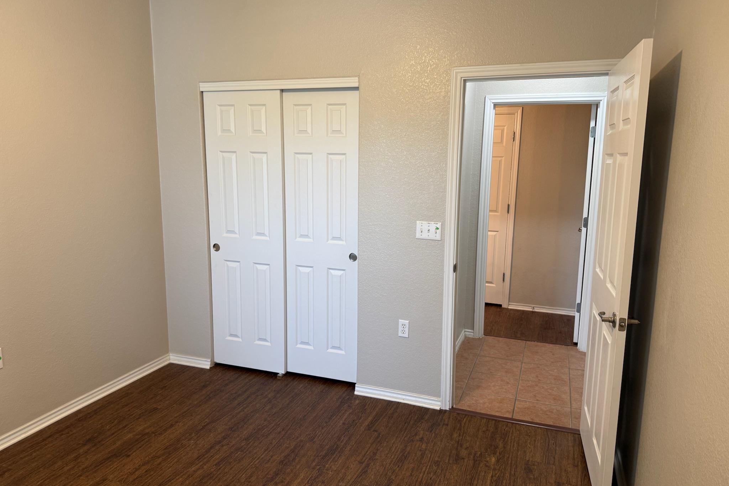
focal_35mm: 25
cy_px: 244
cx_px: 365
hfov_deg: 71.5
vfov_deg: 51.3
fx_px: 506
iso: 160
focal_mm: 6.76
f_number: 1.78
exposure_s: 1/60
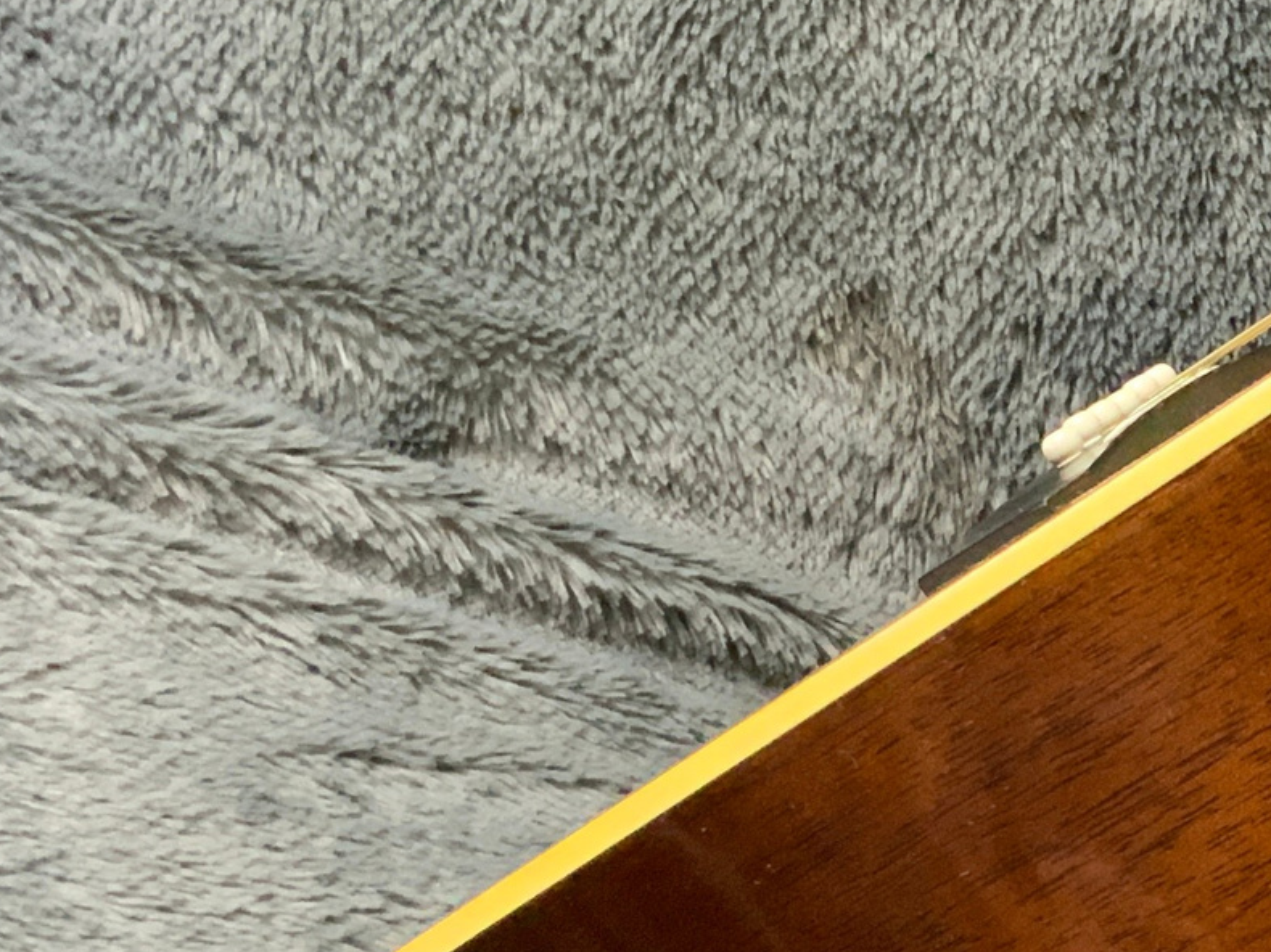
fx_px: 3450
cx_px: 1546
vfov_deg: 15.7
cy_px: 542
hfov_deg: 19.6
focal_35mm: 94
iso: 250
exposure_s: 1/60
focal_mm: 3
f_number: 1.8
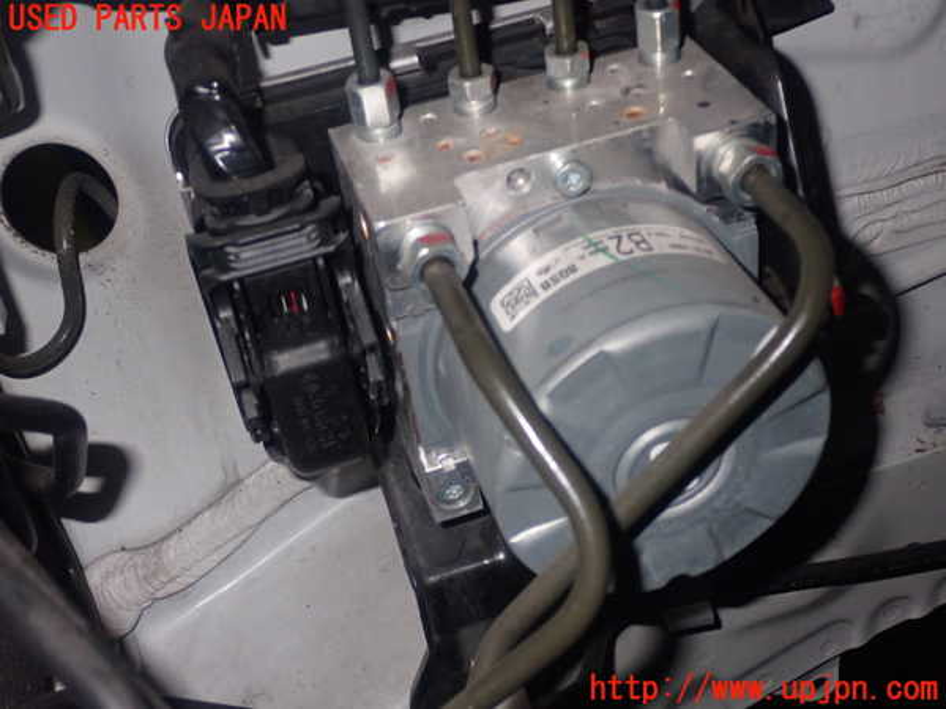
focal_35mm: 47
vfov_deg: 30.9
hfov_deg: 40.4
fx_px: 1284
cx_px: 473
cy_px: 354
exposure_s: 1/50
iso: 500
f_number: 9
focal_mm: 8.4
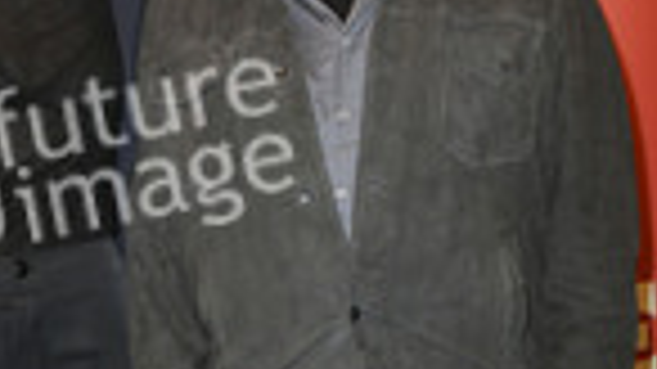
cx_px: 194
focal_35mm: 83
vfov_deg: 14.3
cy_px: 392
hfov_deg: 25.4
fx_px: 1445
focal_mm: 29
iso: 2000
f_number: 5
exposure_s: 1/125
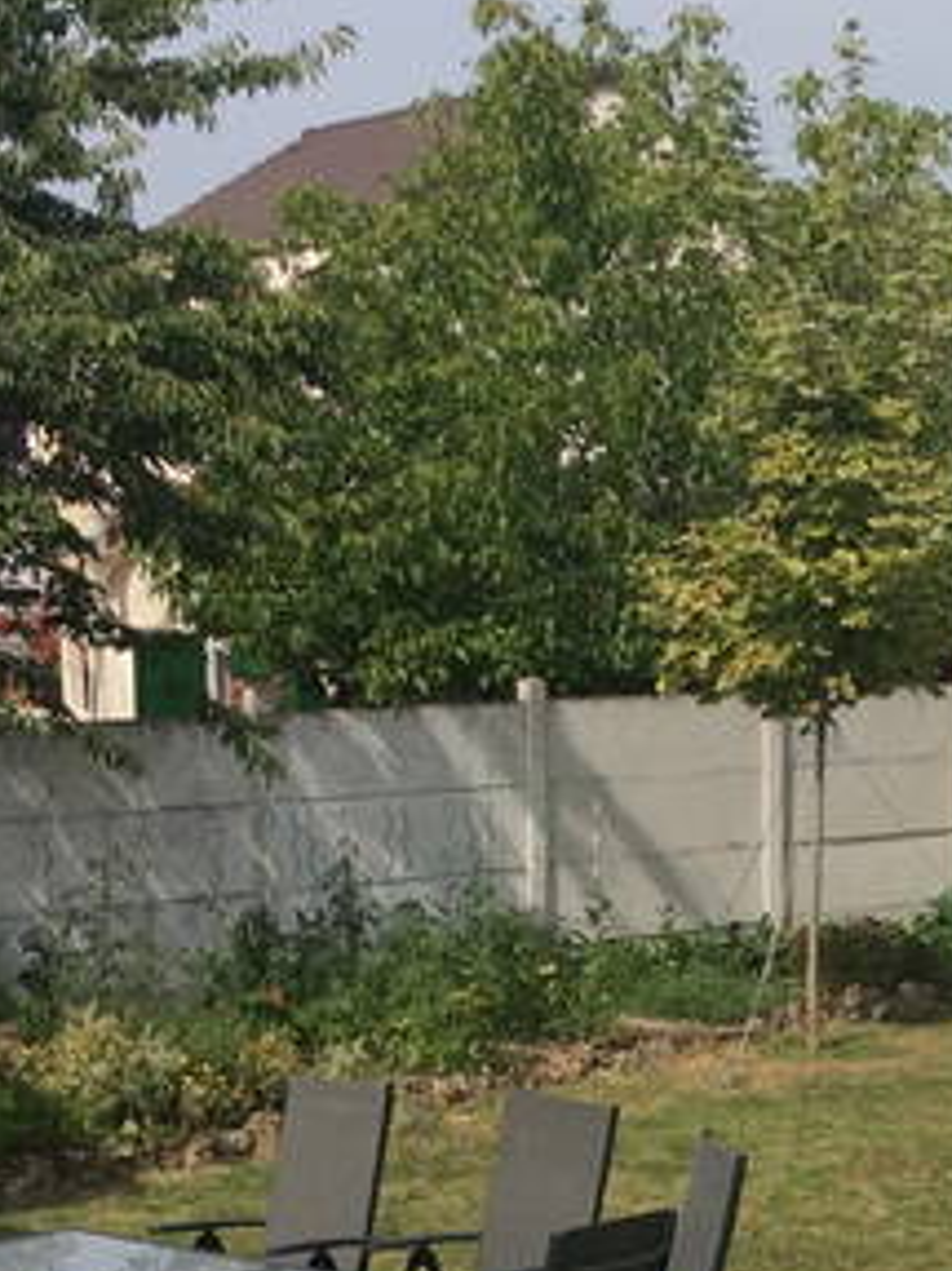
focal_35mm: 88
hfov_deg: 16.5
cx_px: 917
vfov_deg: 21.9
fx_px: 3229
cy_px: 1054
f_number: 2.4
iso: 32
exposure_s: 1/2203
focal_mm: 3.3
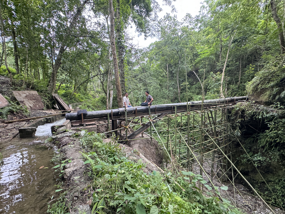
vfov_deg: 81.7
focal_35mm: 15
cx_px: 143
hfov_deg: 98.2
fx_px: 123
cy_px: 110
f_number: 2.2
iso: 250
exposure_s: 1/99
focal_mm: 2.22
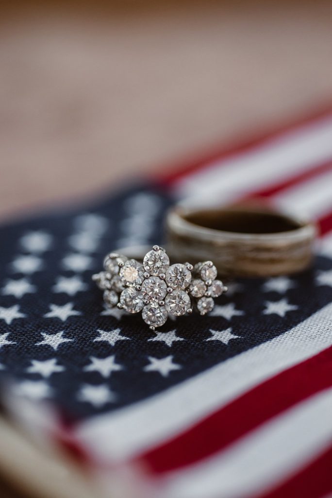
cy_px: 249
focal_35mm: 60
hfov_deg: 22.7
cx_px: 166
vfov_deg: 33.4
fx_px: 829
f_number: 4.5
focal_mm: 60
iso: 400
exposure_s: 1/320
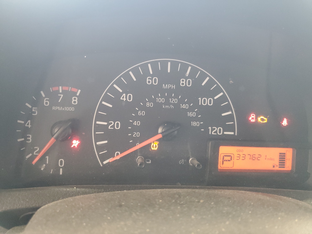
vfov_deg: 53.1
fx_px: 234
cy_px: 117
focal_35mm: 26
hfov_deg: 67.3
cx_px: 156
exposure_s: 1/40
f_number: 1.5
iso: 363
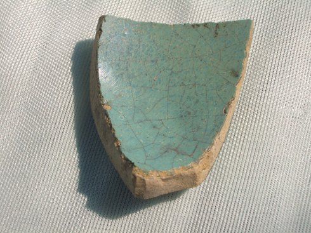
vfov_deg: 23.6
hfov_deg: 31.2
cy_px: 116
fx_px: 557
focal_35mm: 62
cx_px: 156
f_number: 5.6
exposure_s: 1/200
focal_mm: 10.2
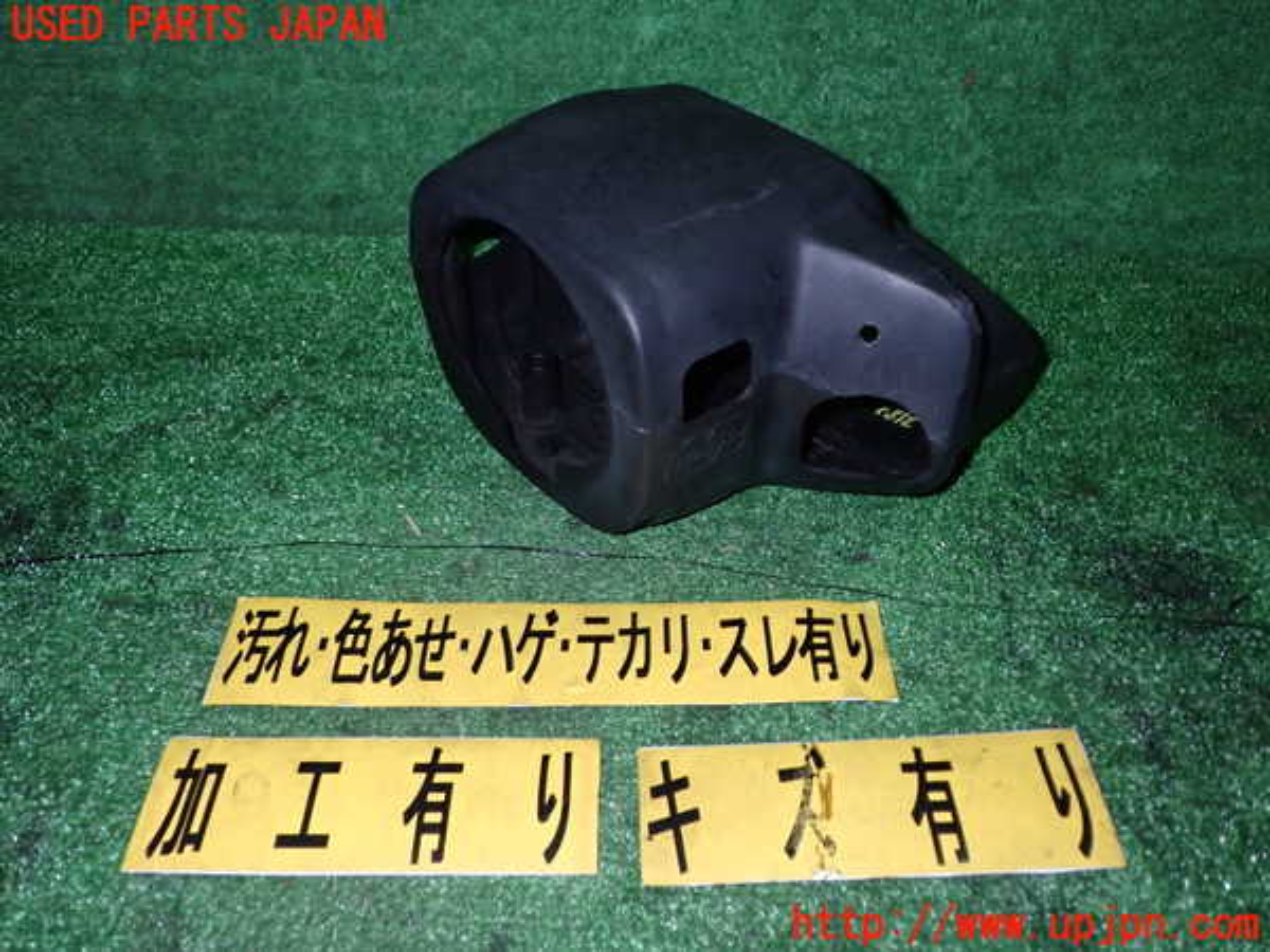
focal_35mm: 30
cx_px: 635
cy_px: 476
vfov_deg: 46.8
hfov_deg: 60.0
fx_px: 1101
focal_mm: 5.4
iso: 400
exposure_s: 1/30
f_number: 6.3
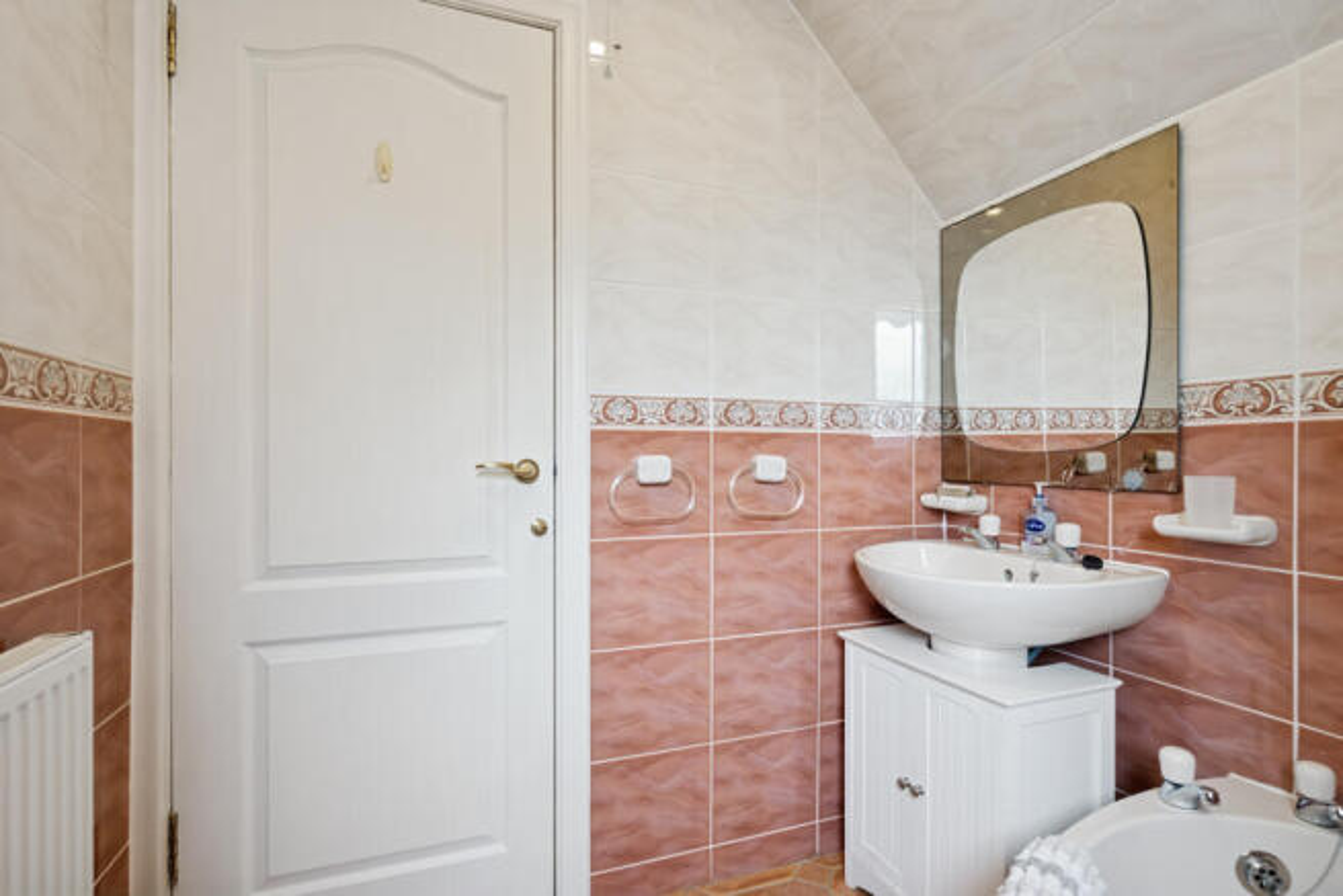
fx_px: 634
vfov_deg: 70.5
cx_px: 672
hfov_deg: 93.3
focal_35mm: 17
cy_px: 448
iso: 200
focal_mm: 17
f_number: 5.6
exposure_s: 1/30
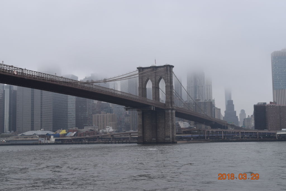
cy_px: 96
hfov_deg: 35.1
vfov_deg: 23.8
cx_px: 143
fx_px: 453
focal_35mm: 57
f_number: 8
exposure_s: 1/250
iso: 400
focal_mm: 38
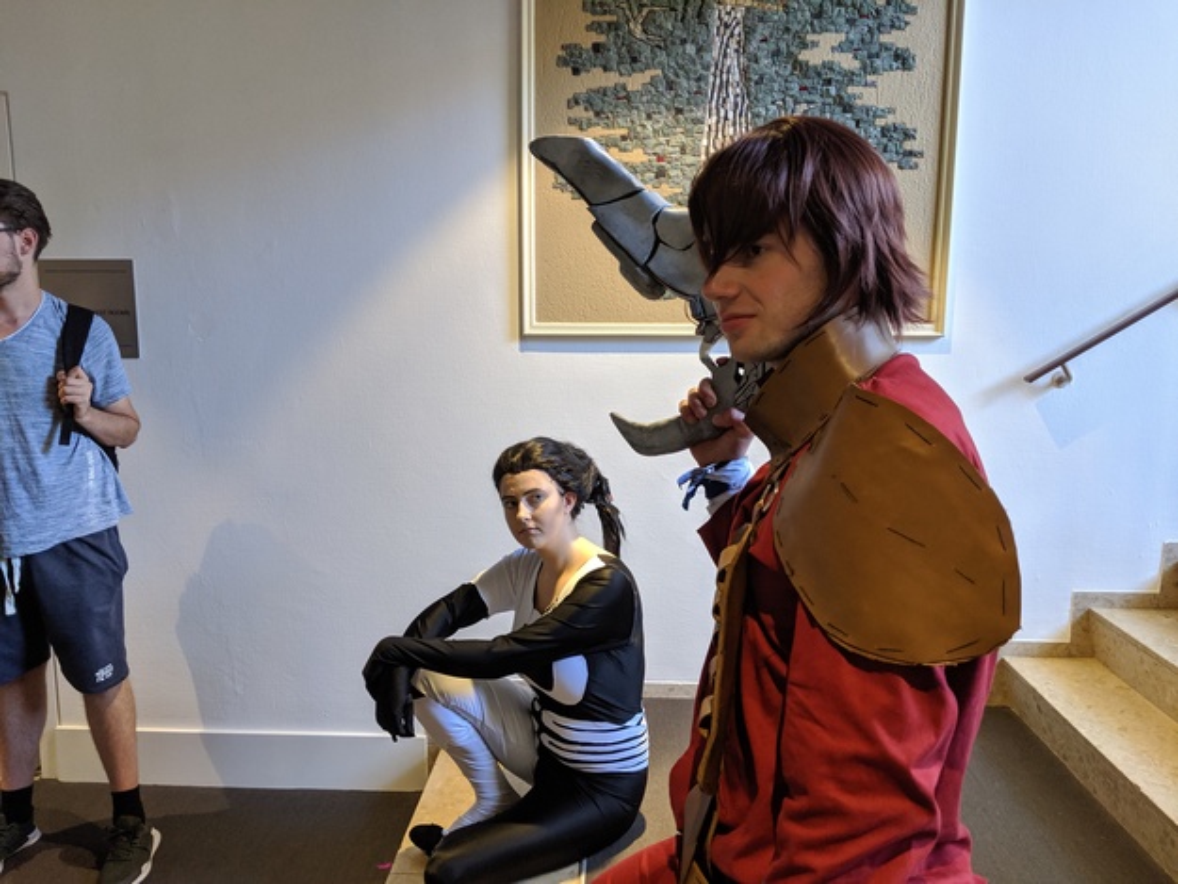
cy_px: 442
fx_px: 919
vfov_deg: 51.4
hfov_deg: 65.3
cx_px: 589
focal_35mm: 27
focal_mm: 4.44
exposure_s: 1/99.9
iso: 410
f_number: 1.8
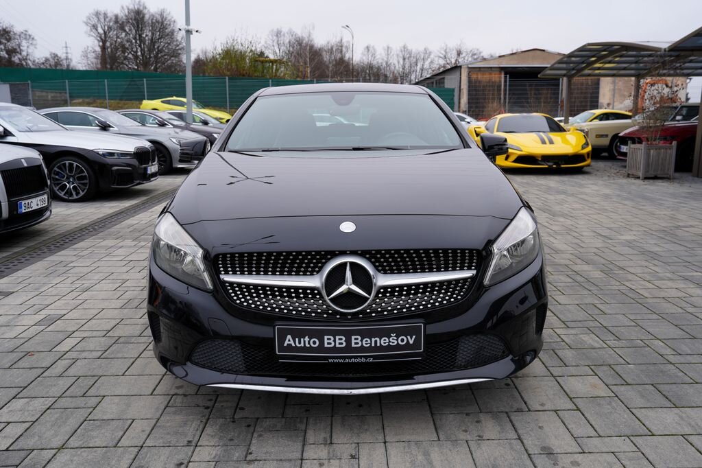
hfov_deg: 63.7
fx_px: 565
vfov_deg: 44.9
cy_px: 234
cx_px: 351
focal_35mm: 29
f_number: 4.5
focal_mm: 29
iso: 100
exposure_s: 1/80
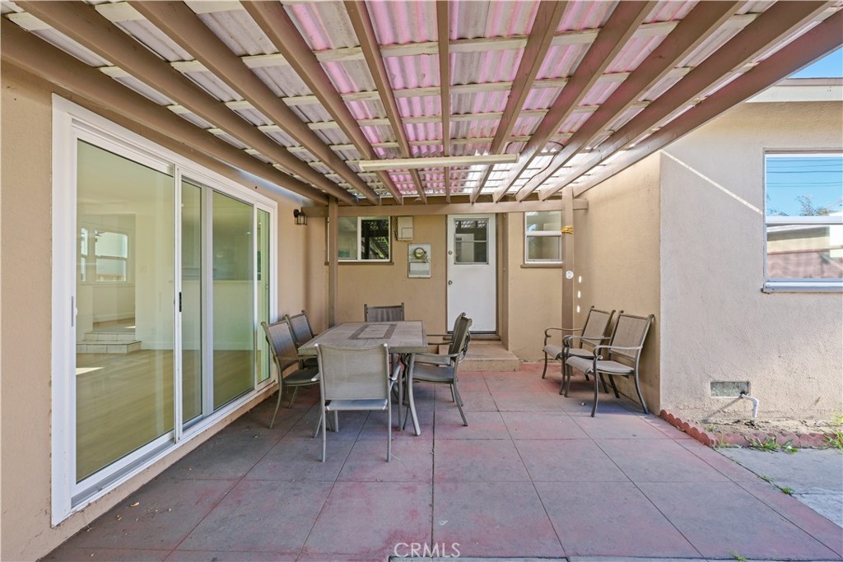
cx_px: 422
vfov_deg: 77.3
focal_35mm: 15
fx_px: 351
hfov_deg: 100.4
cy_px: 281
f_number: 8
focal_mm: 10
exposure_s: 1/40
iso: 500
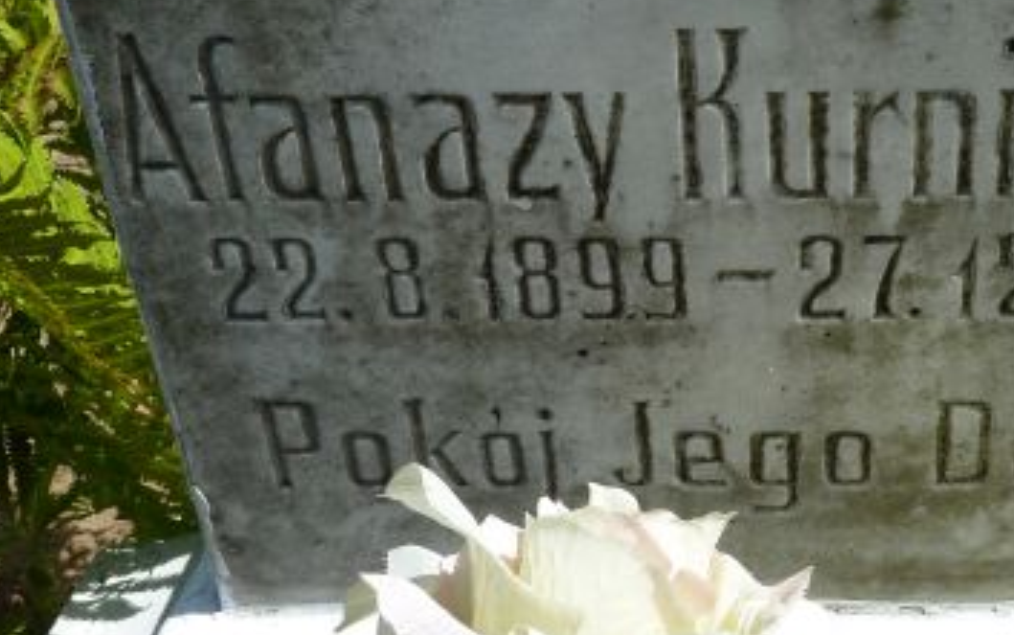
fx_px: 1327
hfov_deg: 40.6
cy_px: 230
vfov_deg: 26.8
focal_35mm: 48
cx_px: 761
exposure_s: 1/400
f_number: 5
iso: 80
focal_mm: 4.1
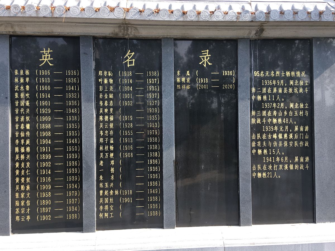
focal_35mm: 29
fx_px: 281
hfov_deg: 61.7
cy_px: 126
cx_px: 168
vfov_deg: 48.2
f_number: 2.2
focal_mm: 4.15
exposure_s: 1/164
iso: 25
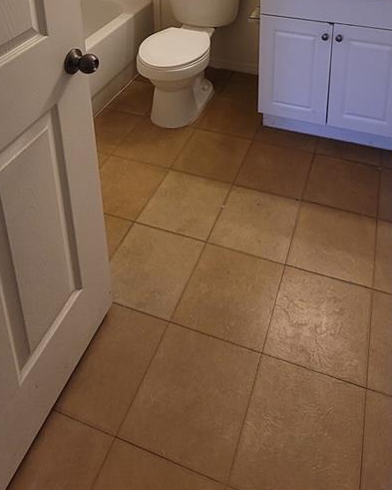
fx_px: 449
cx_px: 248
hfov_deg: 46.6
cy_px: -35
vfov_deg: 45.0
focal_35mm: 31
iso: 80
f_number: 2.2
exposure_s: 1/60
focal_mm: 1.74
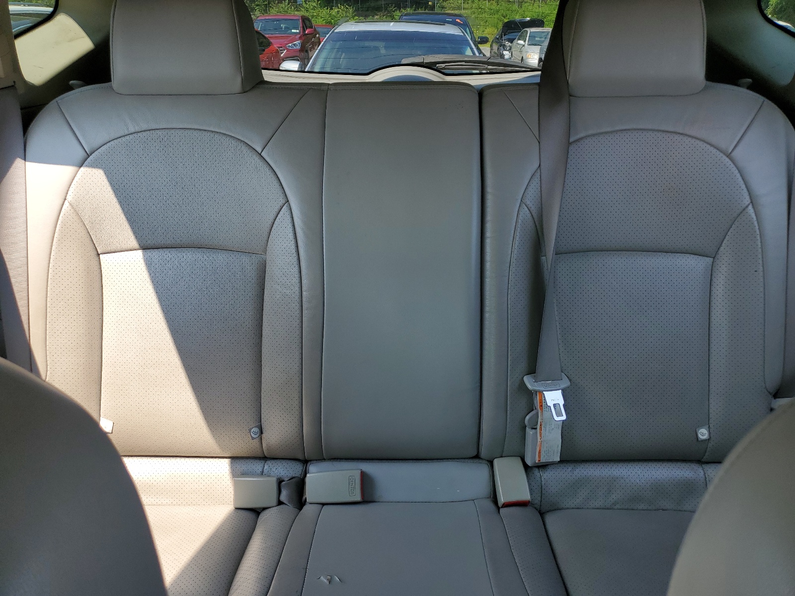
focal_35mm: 26
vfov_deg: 53.1
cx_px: 398
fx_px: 597
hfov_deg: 67.3
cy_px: 298
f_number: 1.5
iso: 50
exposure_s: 1/833
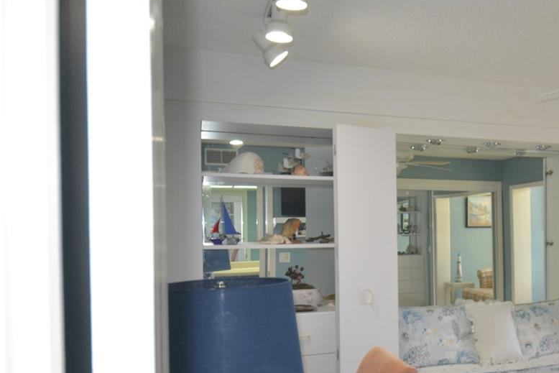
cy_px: 240
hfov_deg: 47.1
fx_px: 575
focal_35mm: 37
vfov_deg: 35.7
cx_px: 495
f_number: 4
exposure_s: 1/60
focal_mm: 12
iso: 400
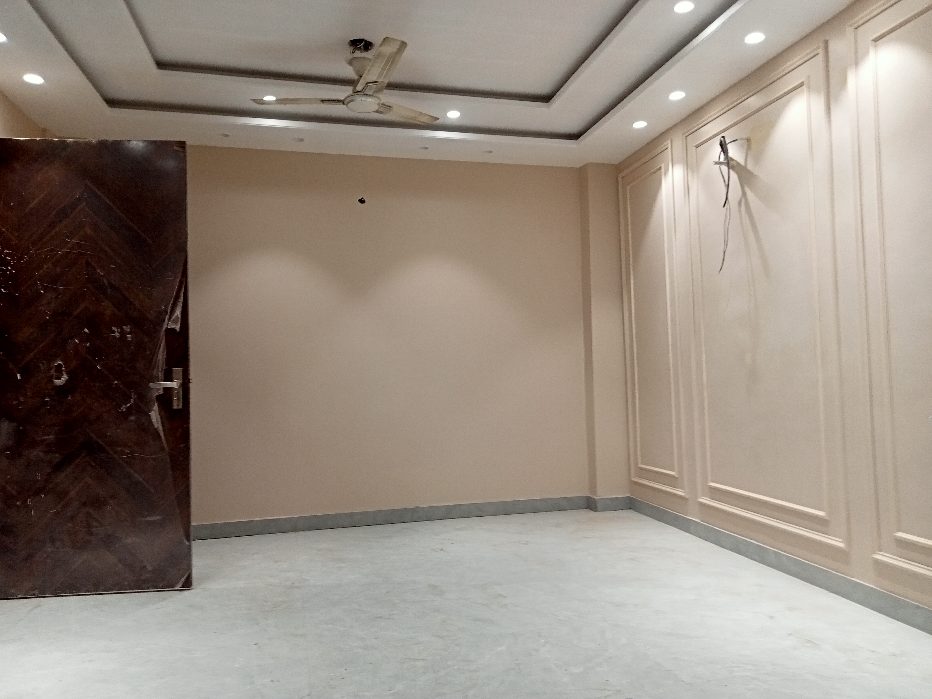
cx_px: 466
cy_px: 350
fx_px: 754
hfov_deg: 63.4
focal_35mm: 28
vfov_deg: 49.7
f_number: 2.2
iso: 158
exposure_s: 1/33.3
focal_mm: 3.46
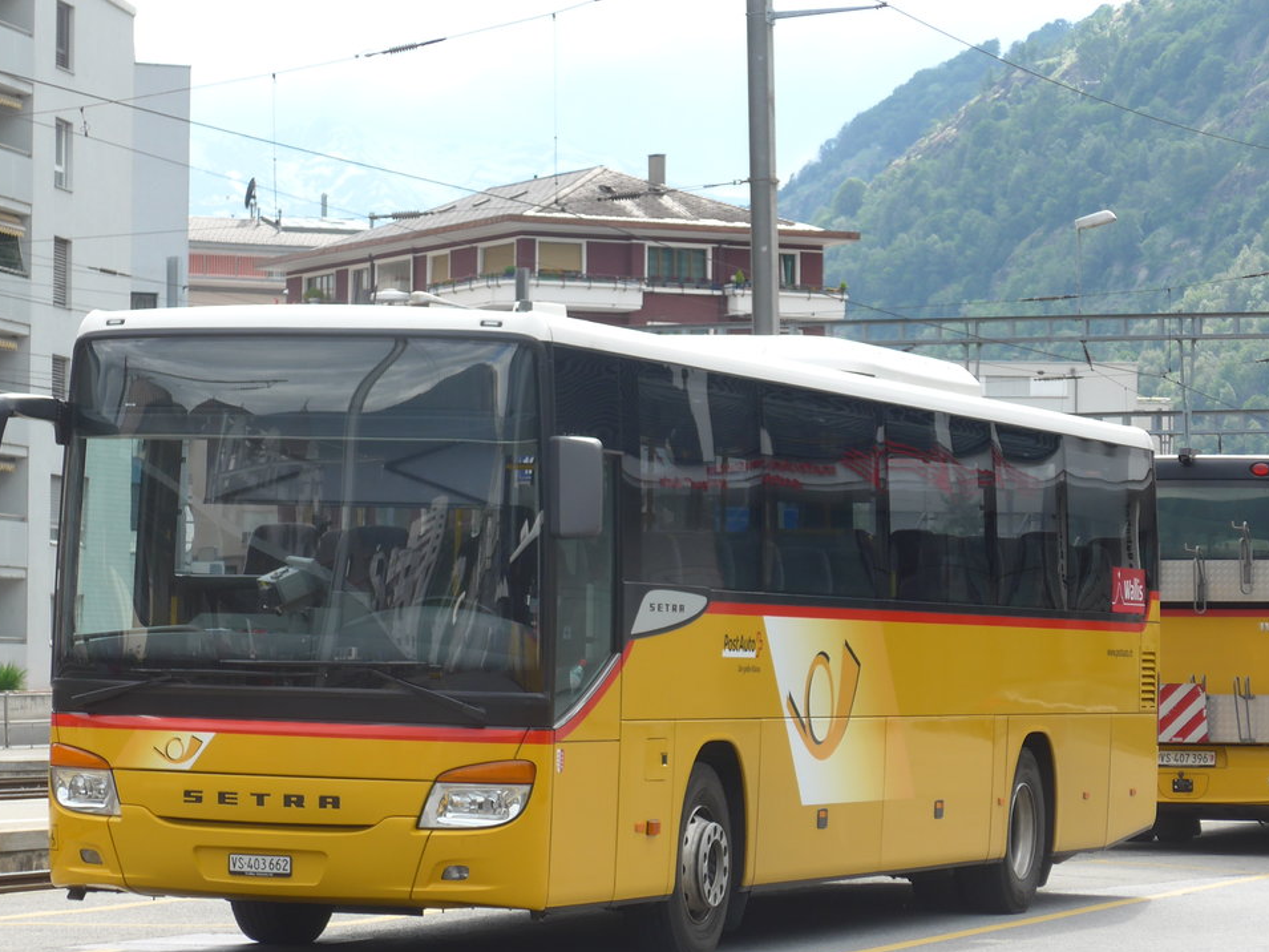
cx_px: 565
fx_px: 5388
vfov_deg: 10.1
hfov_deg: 13.4
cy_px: 481
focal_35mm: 147
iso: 80
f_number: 5
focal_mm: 22.9
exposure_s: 1/160
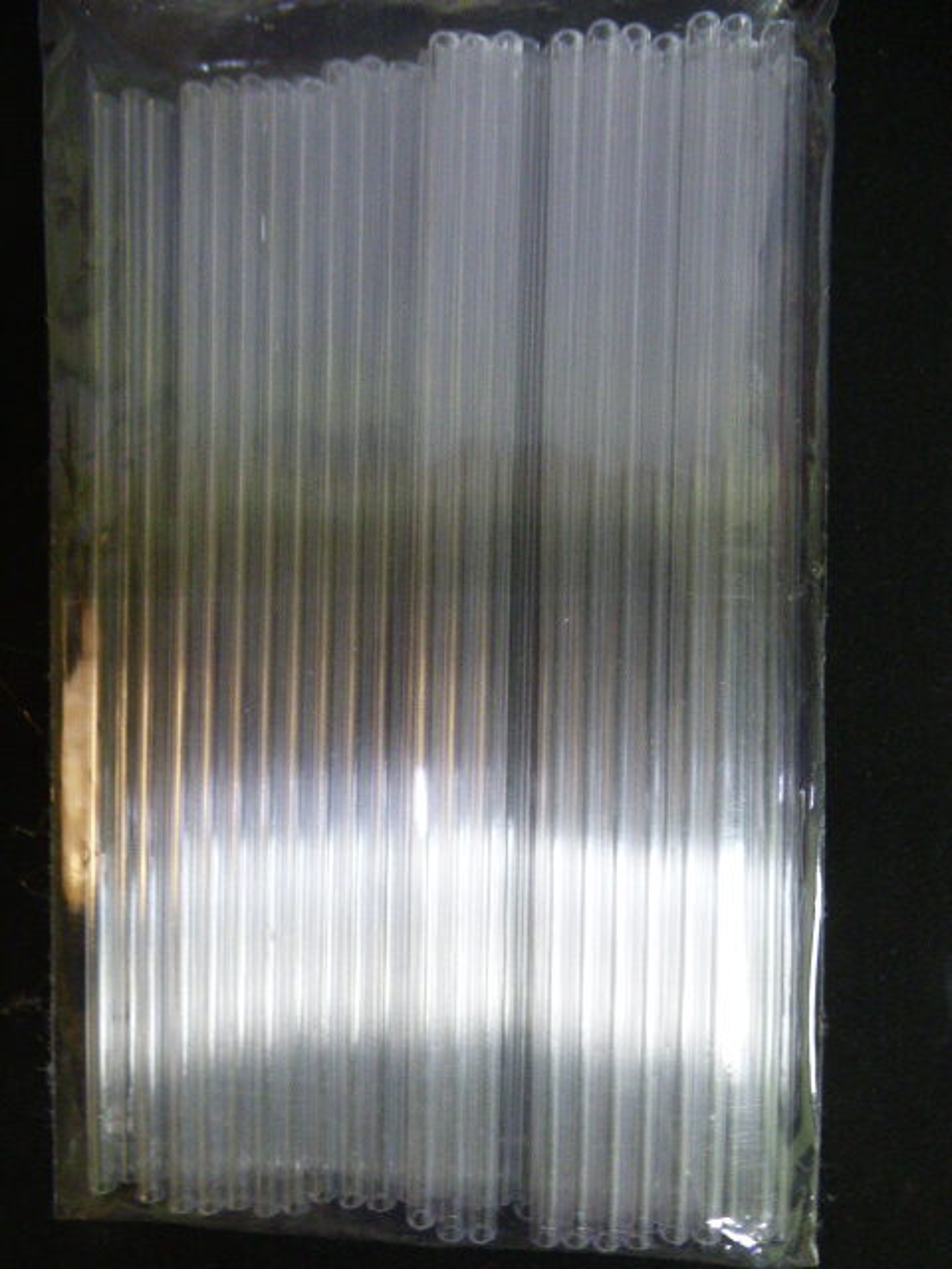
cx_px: 476
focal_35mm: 20
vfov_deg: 81.7
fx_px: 733
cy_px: 634
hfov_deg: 66.0
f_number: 2.8
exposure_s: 1/40
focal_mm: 3.58
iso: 400
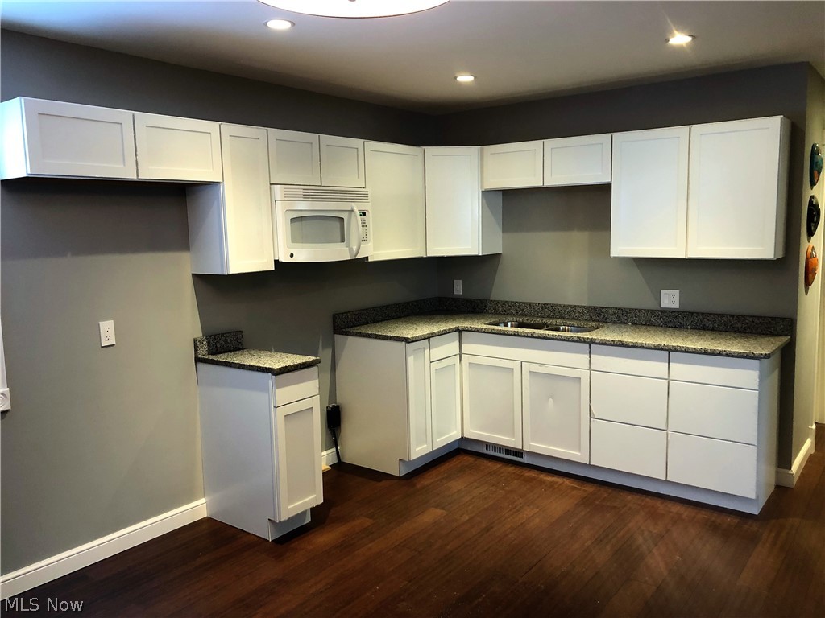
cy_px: 309
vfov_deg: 49.7
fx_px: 667
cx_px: 412
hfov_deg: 63.4
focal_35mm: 28
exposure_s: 1/15
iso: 64
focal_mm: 3.99
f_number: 1.8
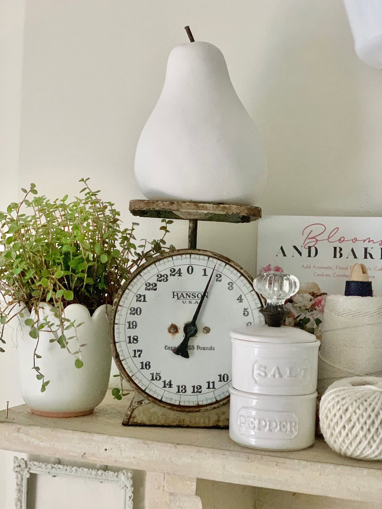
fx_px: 765
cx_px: 191
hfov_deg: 28.0
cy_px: 254
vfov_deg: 36.8
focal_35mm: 52
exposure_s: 1/30
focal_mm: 6
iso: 640
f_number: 2.4
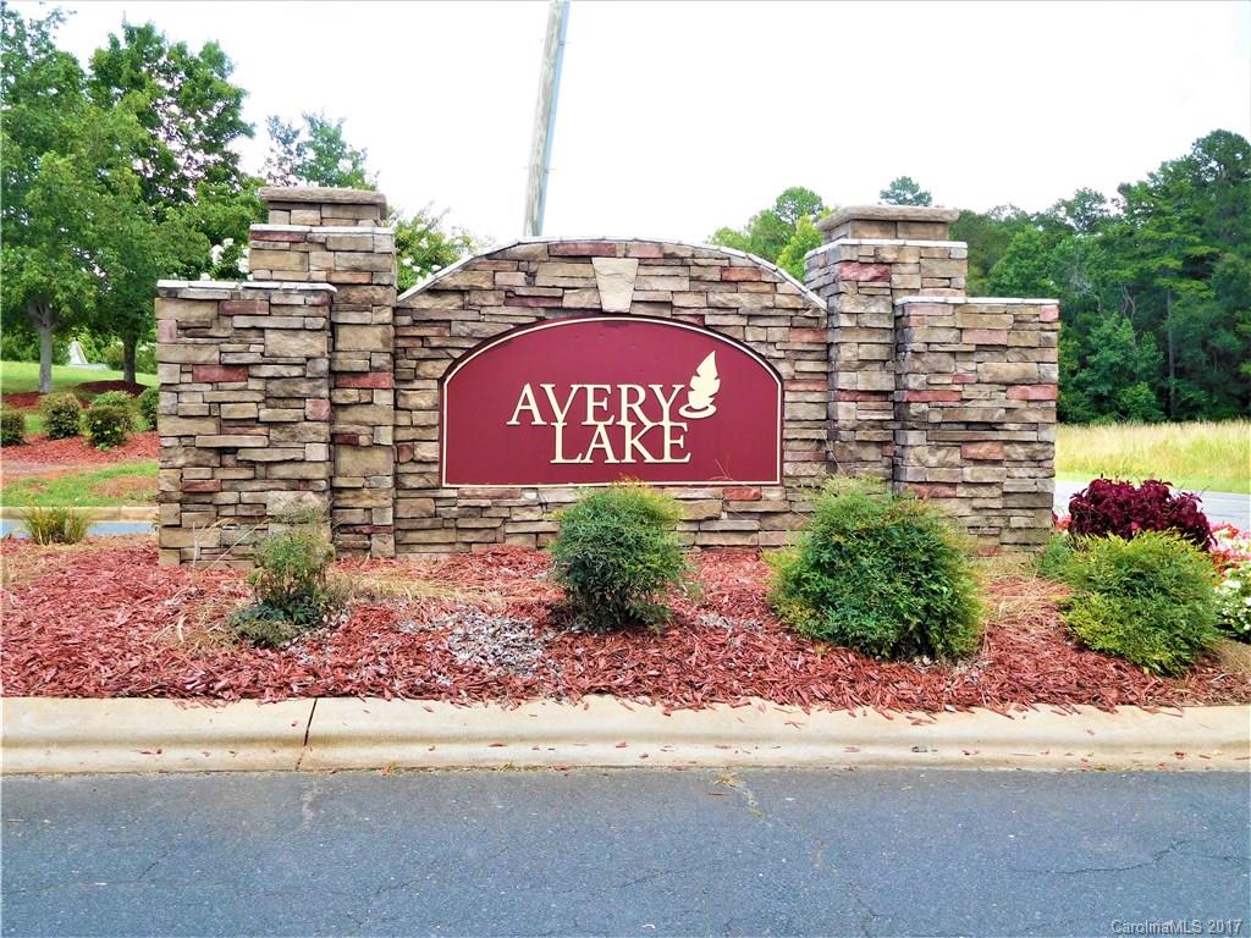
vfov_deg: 40.7
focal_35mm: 35
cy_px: 469
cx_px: 626
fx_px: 1265
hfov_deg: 52.6
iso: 125
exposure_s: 1/400
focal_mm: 6.2
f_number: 3.8
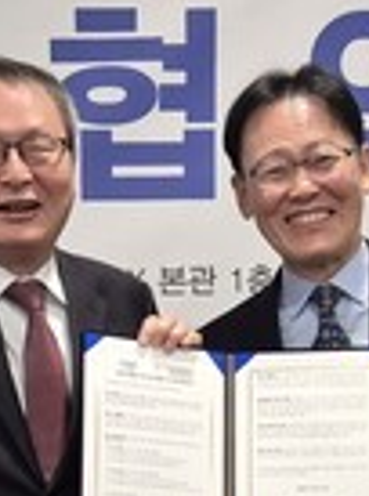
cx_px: 145
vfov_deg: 18.7
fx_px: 1442
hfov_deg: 14.6
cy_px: 547
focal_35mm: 101
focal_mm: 5.4
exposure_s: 1/120
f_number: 1.8
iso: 400
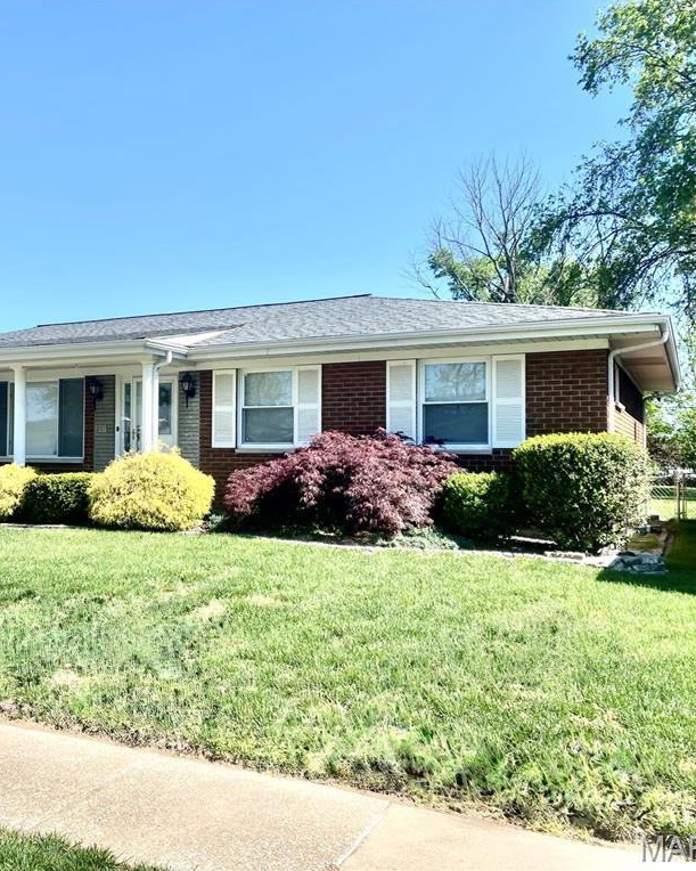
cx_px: 170
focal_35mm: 34
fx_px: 876
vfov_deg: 52.8
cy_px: 434
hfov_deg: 42.0
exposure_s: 1/1996
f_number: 1.8
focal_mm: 4.25
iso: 32
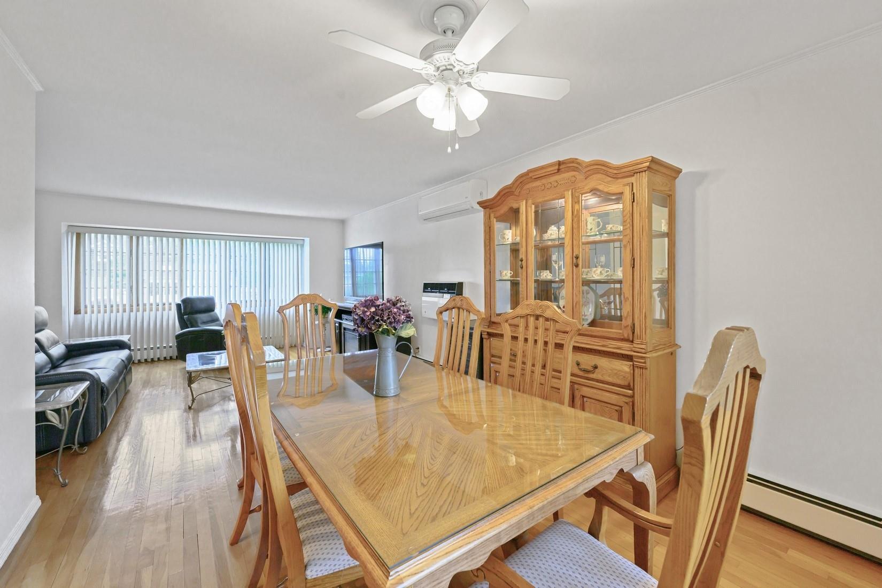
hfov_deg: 104.3
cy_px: 294
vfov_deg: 81.2
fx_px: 343
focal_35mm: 14
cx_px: 441
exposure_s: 1/40
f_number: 8
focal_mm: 14
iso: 400
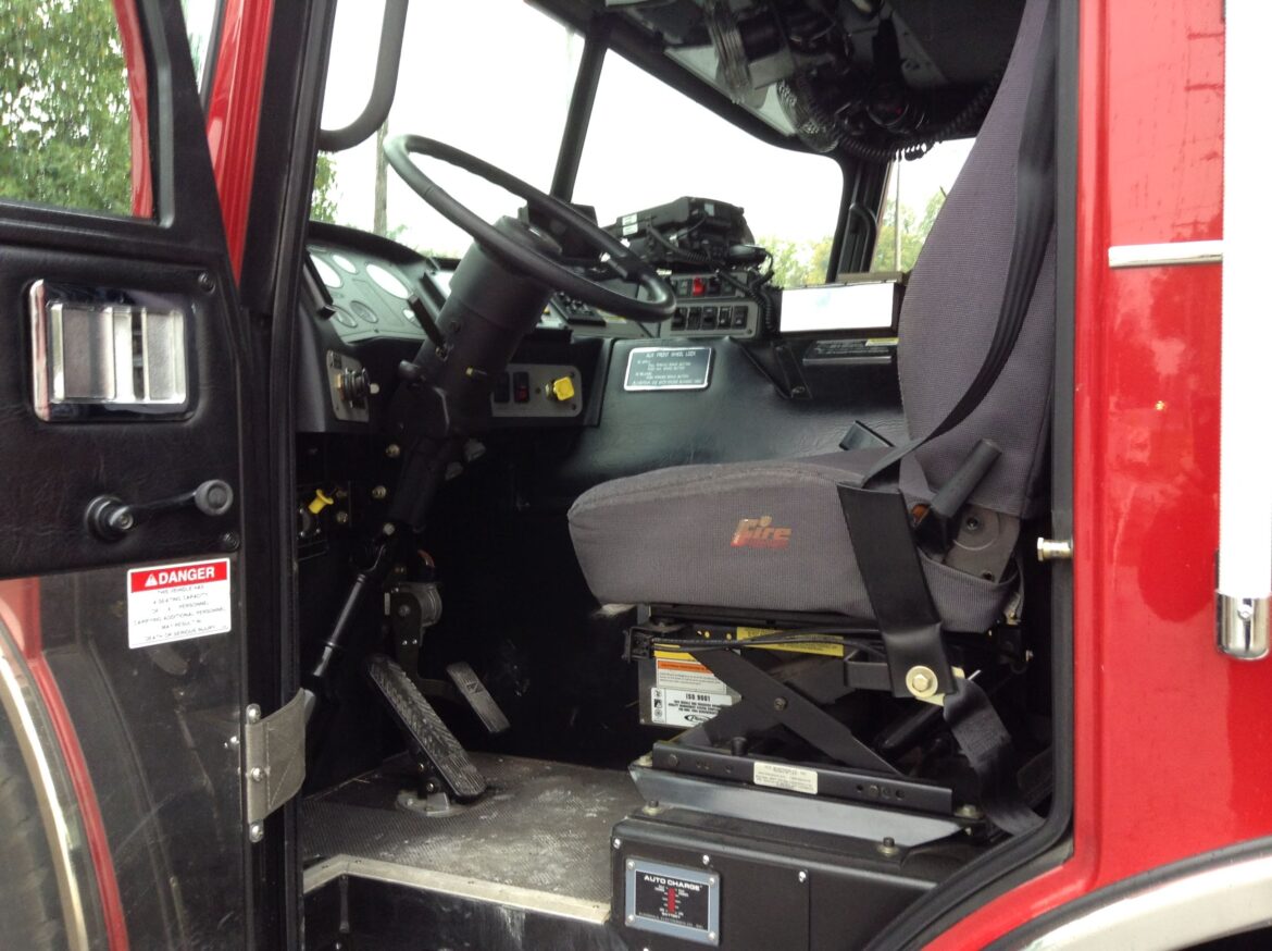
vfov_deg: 42.8
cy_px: 476
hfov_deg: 55.4
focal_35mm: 33
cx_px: 636
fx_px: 1211
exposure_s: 1/24
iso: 40
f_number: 2.4
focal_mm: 3.3
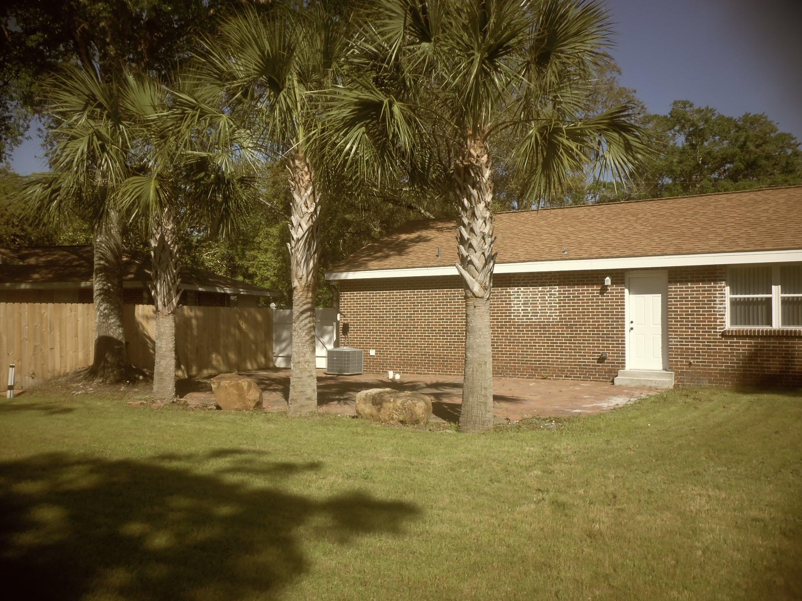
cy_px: 300
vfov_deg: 49.7
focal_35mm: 28
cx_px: 401
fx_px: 649
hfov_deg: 63.4
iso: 64
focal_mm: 5.1
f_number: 8.6
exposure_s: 1/125
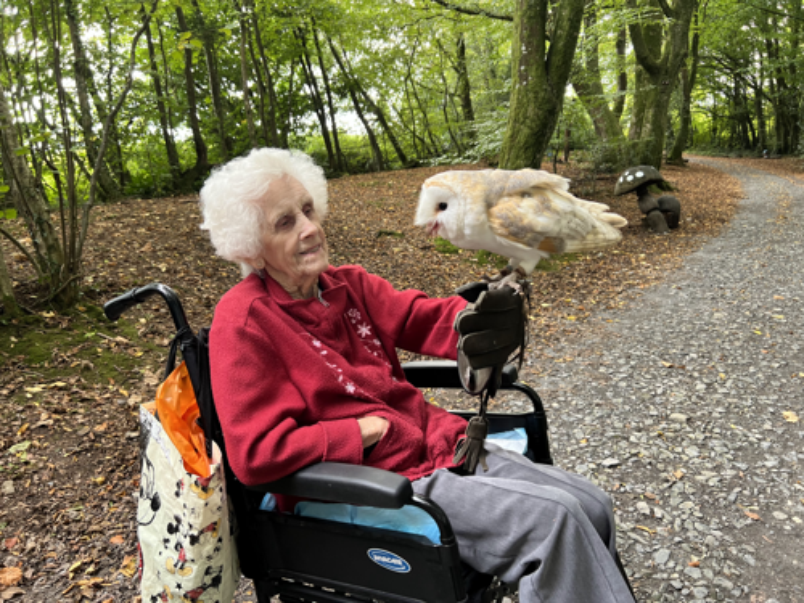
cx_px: 402
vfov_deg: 53.1
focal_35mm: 26
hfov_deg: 67.3
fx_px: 604
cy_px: 302
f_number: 1.5
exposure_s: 1/121
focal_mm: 5.7
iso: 100
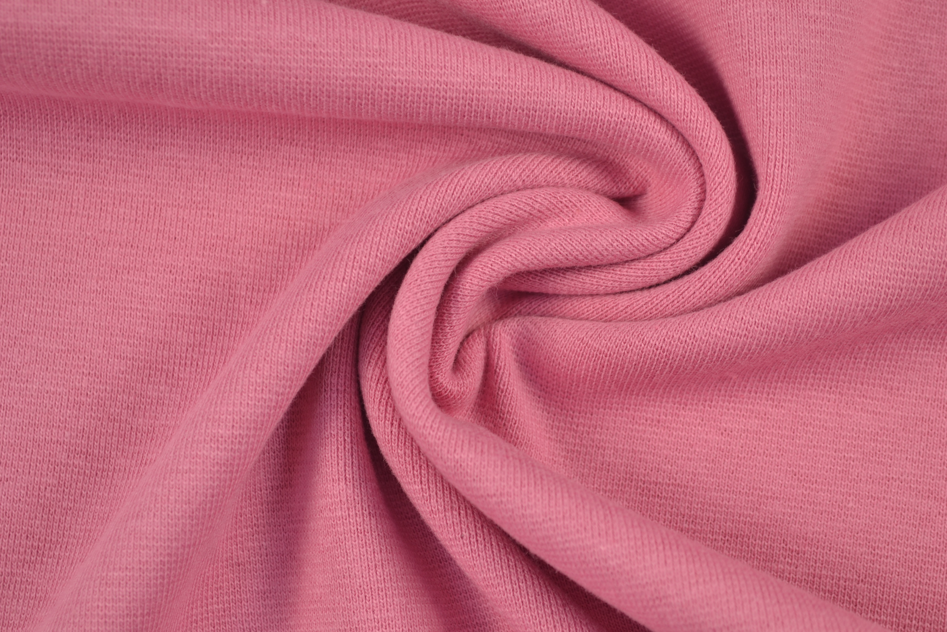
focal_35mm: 82
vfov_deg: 16.6
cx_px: 474
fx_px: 2170
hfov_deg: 24.6
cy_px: 316
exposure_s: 1/15
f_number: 8
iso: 100
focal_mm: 55
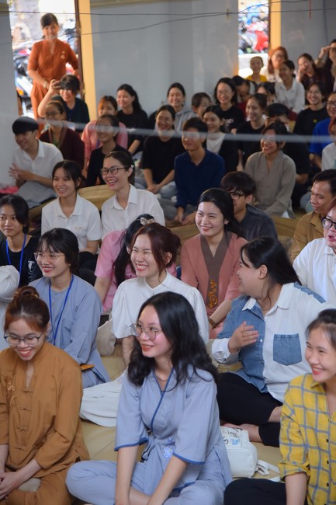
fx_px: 1191
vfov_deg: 23.9
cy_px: 252
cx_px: 168
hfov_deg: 16.1
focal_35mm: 85
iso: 640
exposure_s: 1/60
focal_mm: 85
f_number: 4
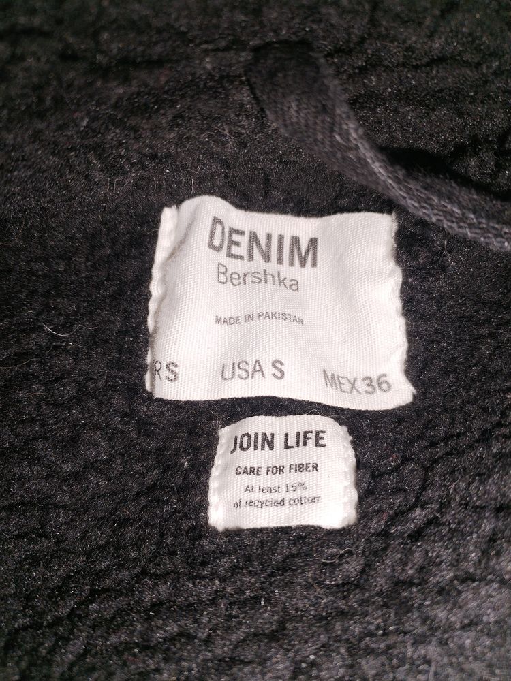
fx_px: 512
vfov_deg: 67.3
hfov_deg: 53.1
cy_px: 340
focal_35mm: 26
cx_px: 256
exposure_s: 1/50
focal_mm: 4.75
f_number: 1.8
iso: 157
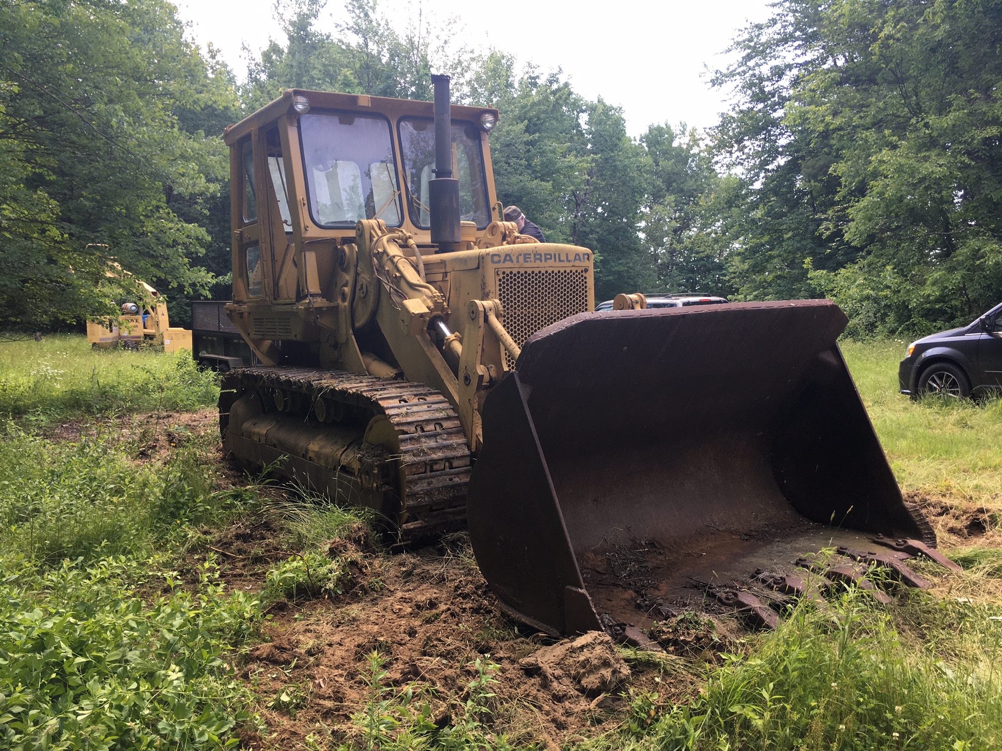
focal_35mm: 29
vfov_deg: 48.2
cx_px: 501
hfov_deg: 61.7
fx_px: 839
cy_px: 376
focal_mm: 4.15
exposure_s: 1/121
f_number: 2.2
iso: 25
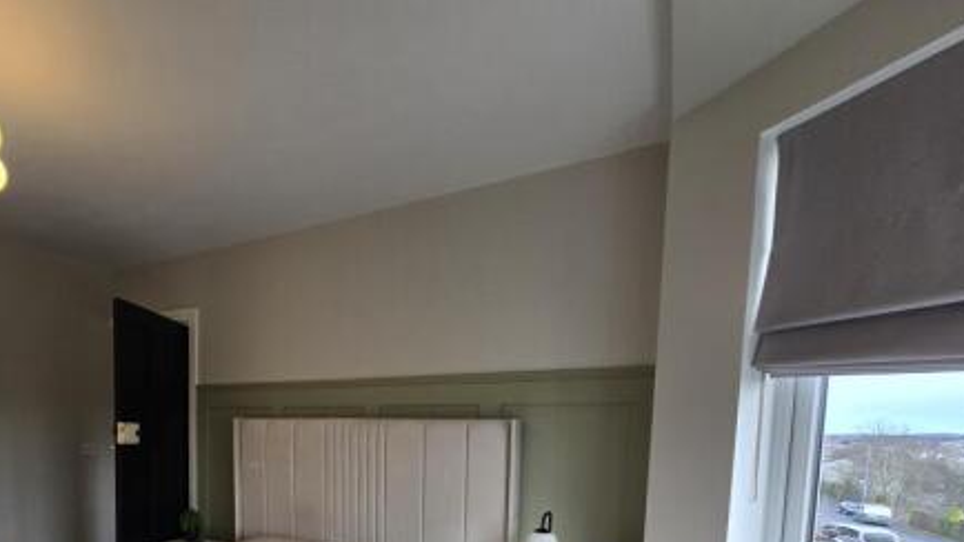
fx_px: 486
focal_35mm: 19
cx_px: 345
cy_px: 483
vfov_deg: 51.8
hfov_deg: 87.3
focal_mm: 2.2
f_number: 2.2
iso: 50
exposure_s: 1/100
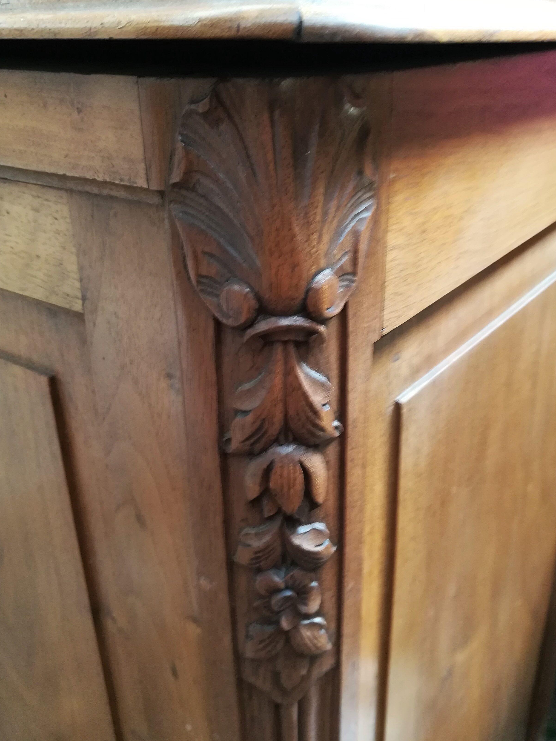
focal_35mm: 32
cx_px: 306
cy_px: 361
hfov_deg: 44.1
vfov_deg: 56.8
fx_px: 685
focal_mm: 3.83
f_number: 2.2
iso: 200
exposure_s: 1/33.3
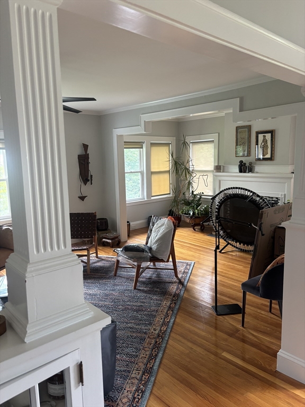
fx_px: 305
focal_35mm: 26
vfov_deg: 67.3
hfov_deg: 53.1
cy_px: 204
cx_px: 152
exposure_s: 1/60
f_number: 1.6
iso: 200
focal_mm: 5.96
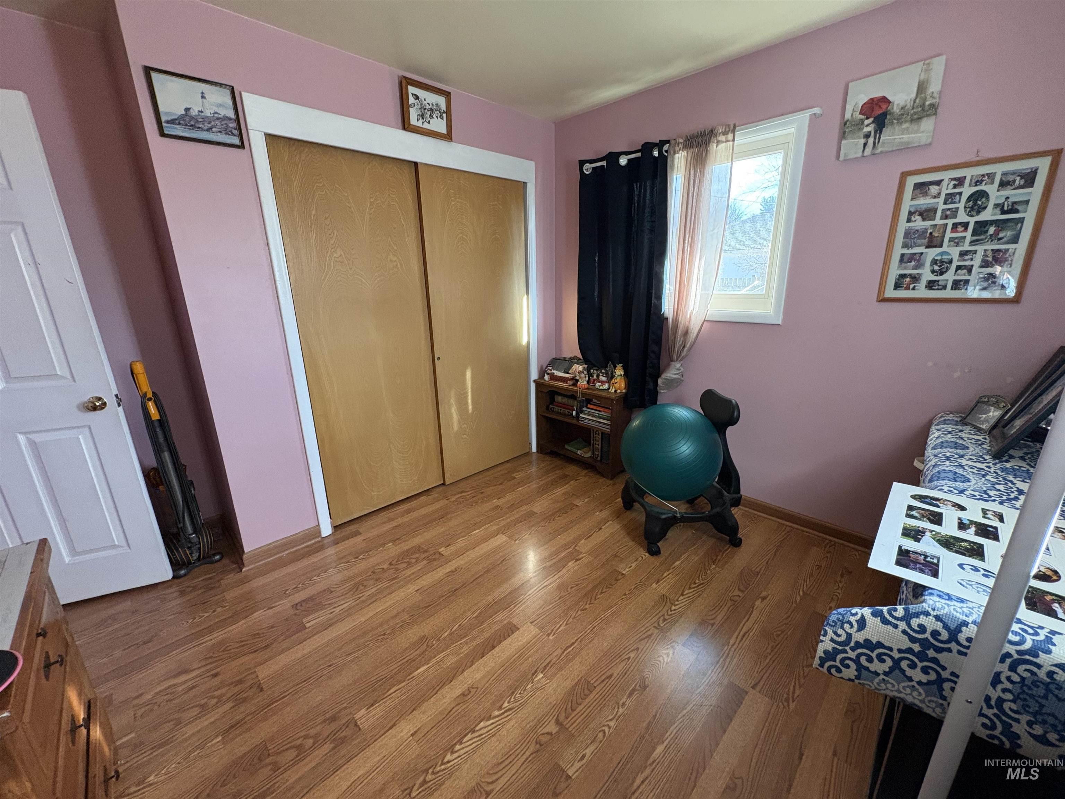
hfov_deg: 102.1
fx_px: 431
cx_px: 532
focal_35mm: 14
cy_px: 400
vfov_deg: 85.7
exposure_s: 1/60
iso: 400
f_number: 2.2
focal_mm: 2.22
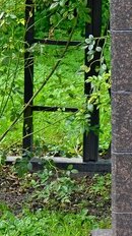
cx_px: 174
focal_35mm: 163
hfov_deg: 7.3
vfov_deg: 12.8
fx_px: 1017
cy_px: -54
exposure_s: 1/100
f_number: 5
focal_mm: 30
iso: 100
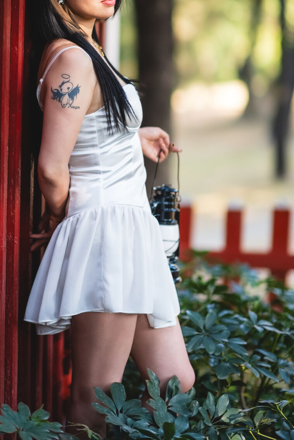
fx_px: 1653
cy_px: 101
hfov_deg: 10.1
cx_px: 80
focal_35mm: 135
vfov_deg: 15.1
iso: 800
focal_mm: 85
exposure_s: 1/2500
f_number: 1.4
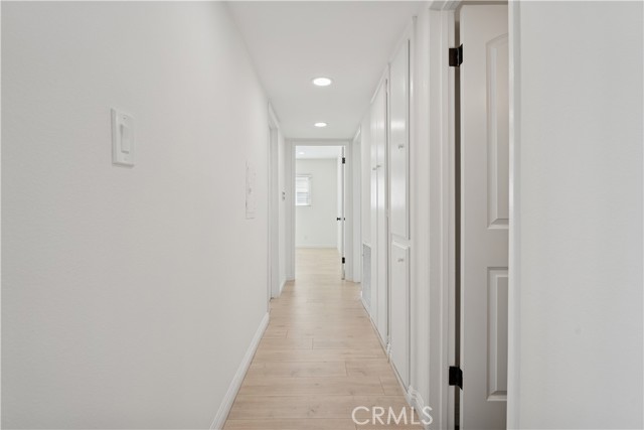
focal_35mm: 17
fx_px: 301
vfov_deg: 71.1
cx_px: 322
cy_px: 215
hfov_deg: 93.9
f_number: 8
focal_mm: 16.8
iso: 125
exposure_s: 1/25
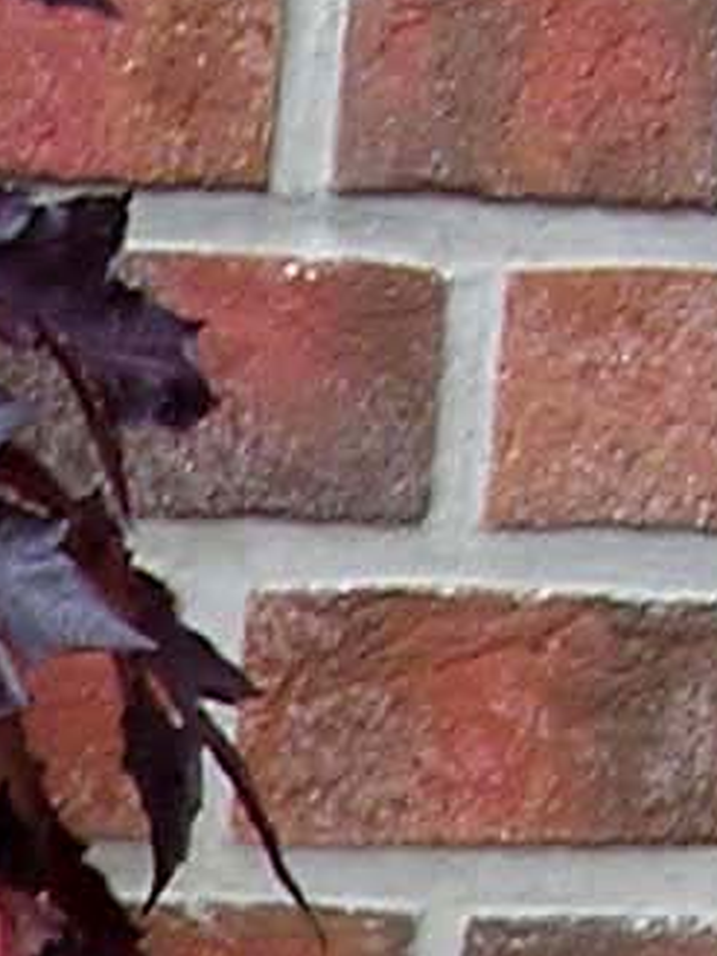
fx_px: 6545
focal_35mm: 237
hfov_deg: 6.1
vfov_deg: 7.8
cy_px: 2151
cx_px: -781
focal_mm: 5.8
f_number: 2.8
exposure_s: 1/56.6
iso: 100
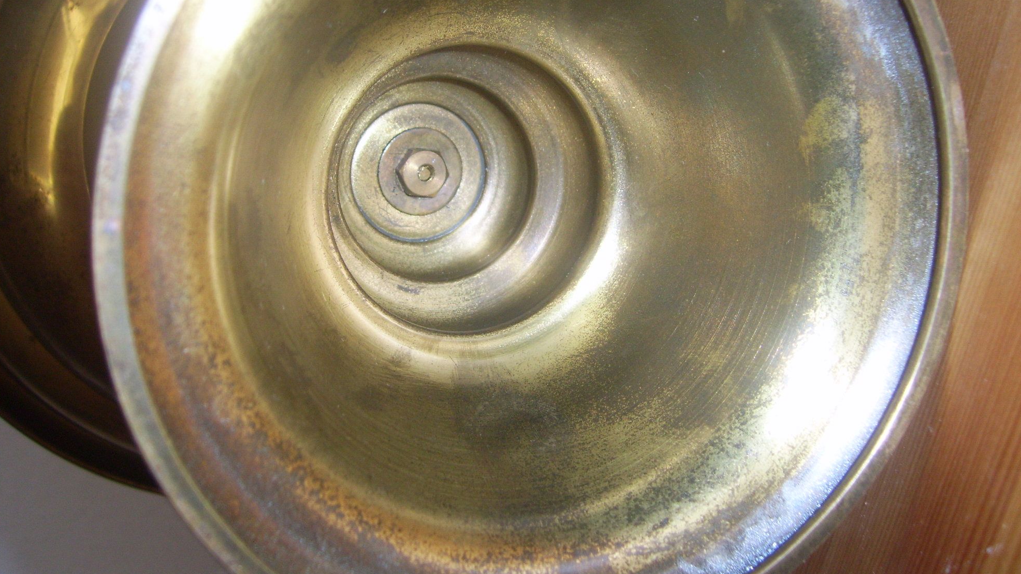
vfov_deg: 27.5
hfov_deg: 47.4
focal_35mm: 43
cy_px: 194
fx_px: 1164
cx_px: 506
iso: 100
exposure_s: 1/30
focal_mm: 7.8
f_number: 2.8
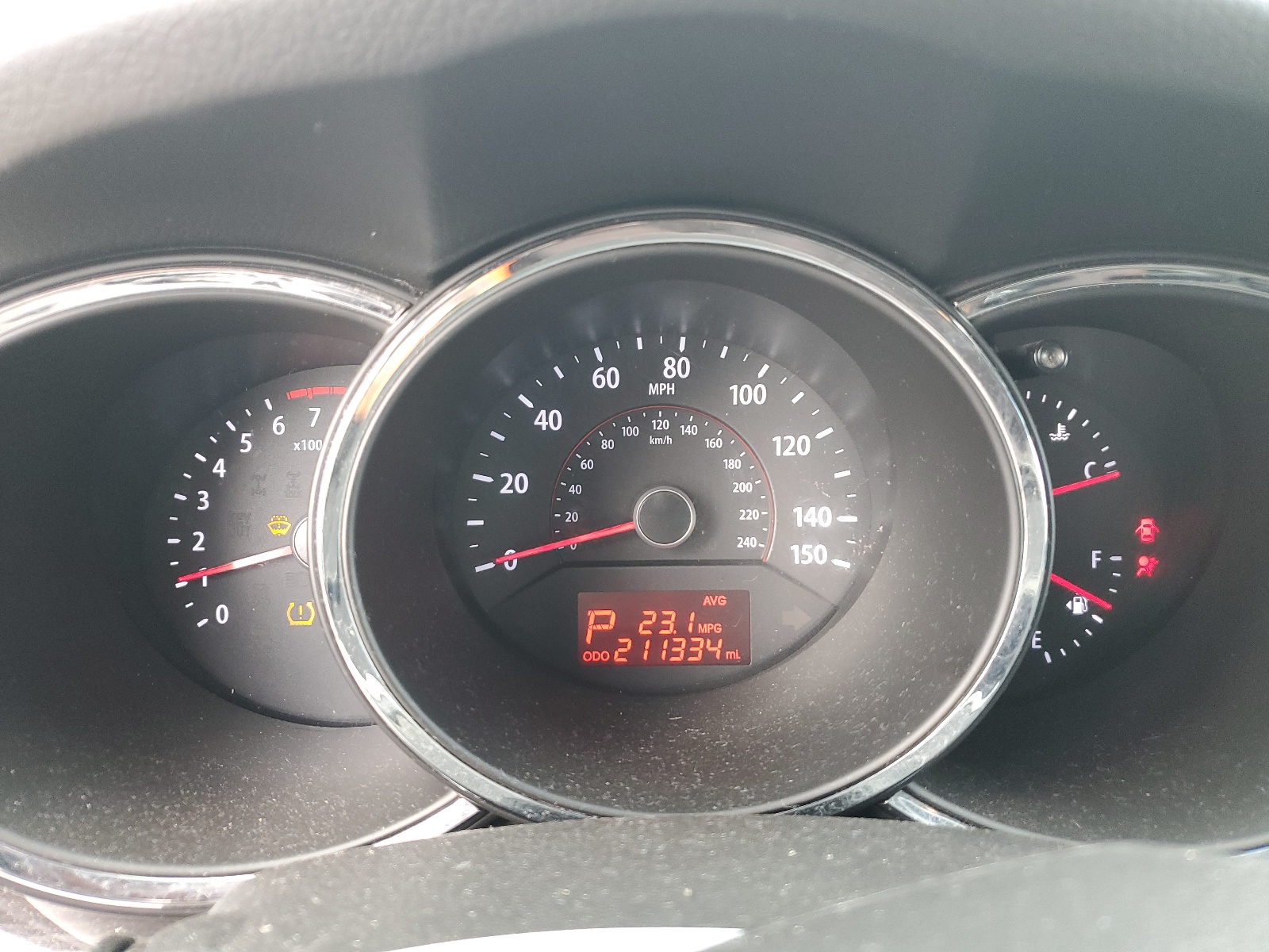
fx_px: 953
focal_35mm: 26
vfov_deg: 53.1
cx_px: 634
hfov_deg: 67.3
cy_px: 476
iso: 112
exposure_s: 1/60.2
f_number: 1.5
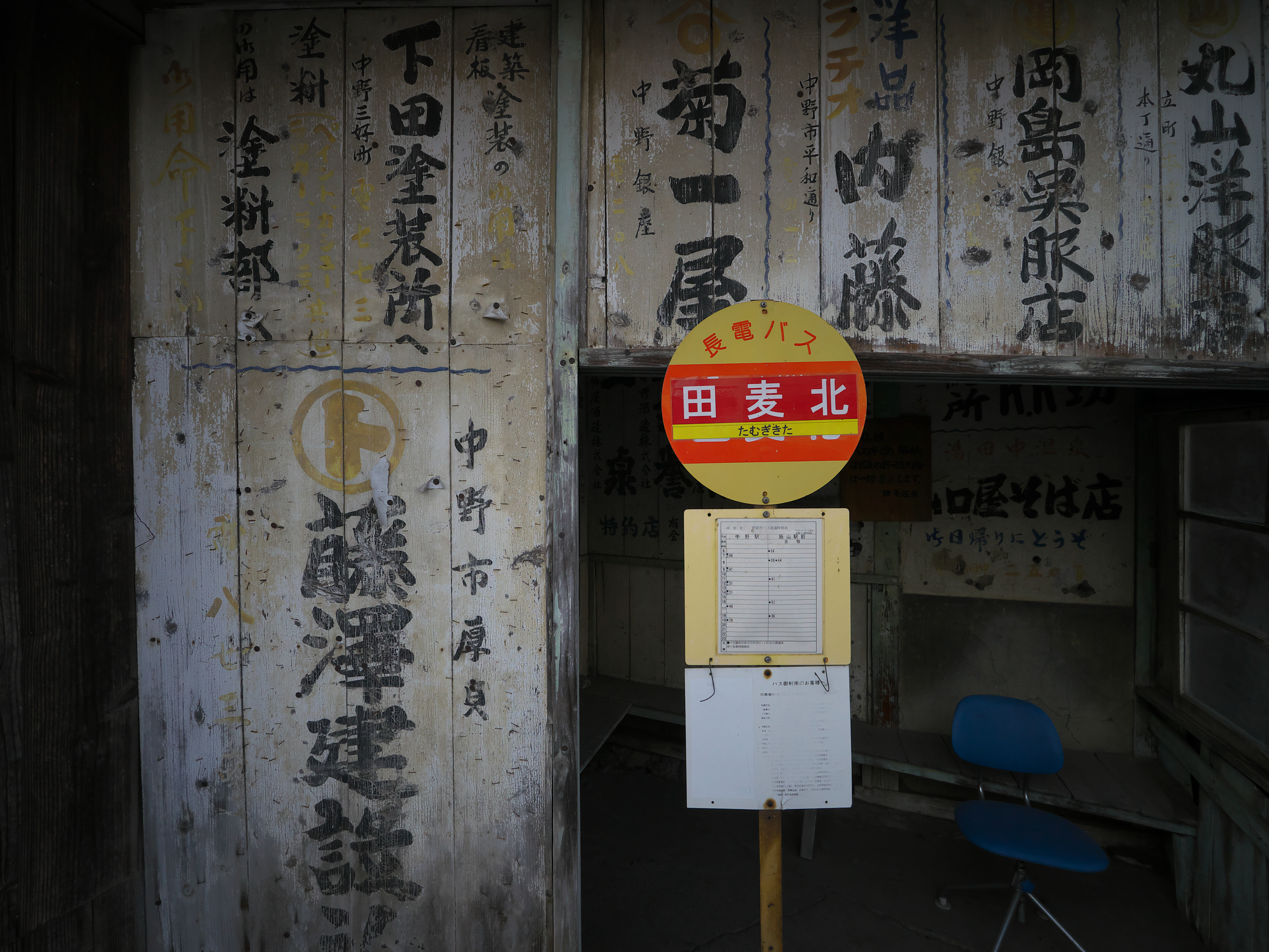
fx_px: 550
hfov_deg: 98.1
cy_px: 474
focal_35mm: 15
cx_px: 607
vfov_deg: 81.7
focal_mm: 12
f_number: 8
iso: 800
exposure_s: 1/320
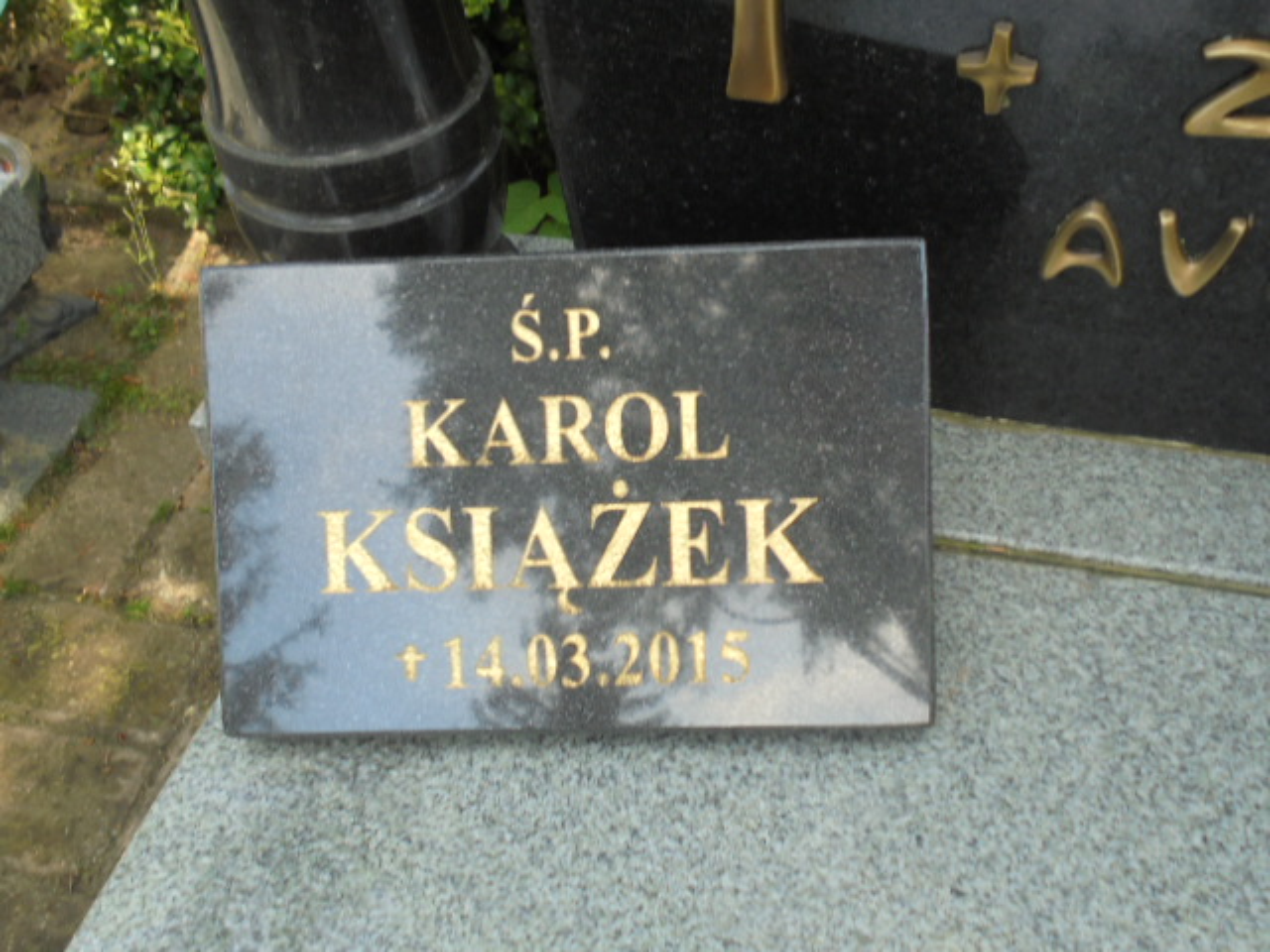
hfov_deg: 49.0
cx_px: 635
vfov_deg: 37.7
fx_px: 1394
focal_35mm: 38
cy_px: 476
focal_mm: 6.9
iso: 100
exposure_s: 1/125
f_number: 4.2
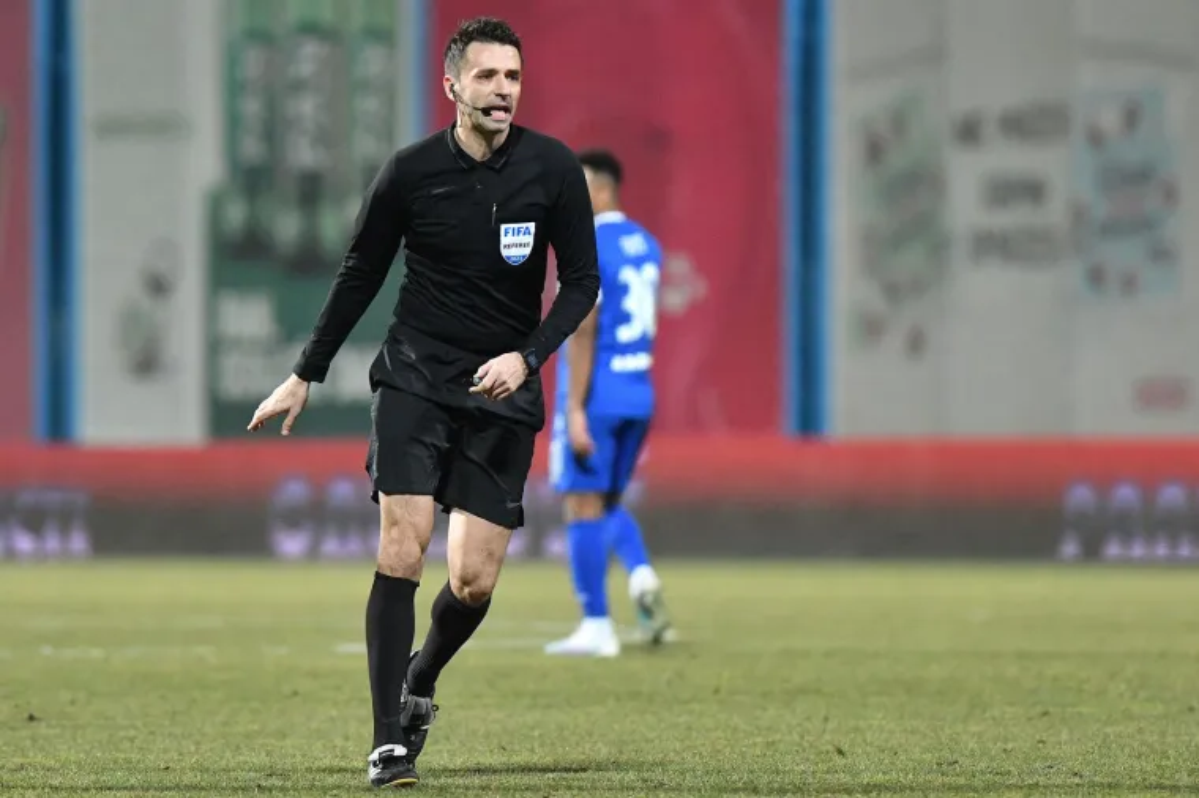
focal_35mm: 300
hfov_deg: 6.9
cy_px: 399
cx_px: 600
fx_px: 9987
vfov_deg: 4.6
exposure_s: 1/1000
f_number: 4
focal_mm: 300
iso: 4000
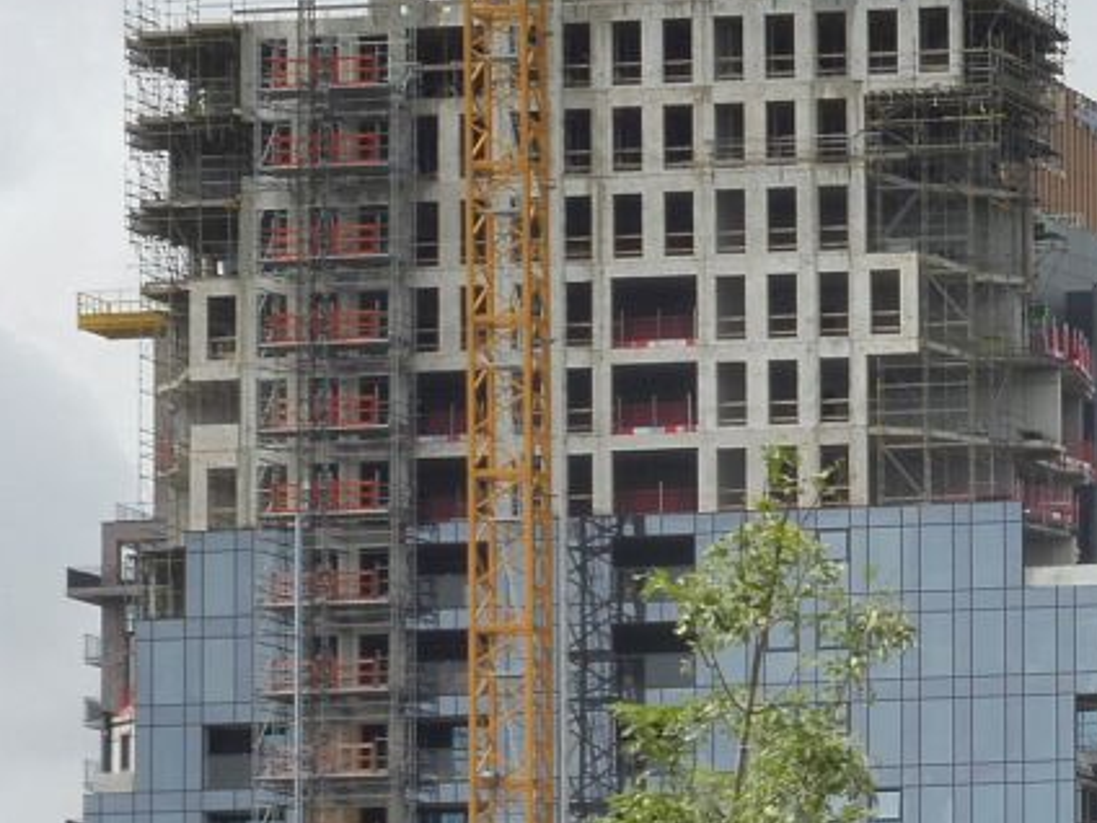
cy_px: 502
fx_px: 11092
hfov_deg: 5.6
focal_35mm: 350
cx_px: 1299
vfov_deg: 4.2
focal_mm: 25.9
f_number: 7.1
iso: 100
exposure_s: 1/250
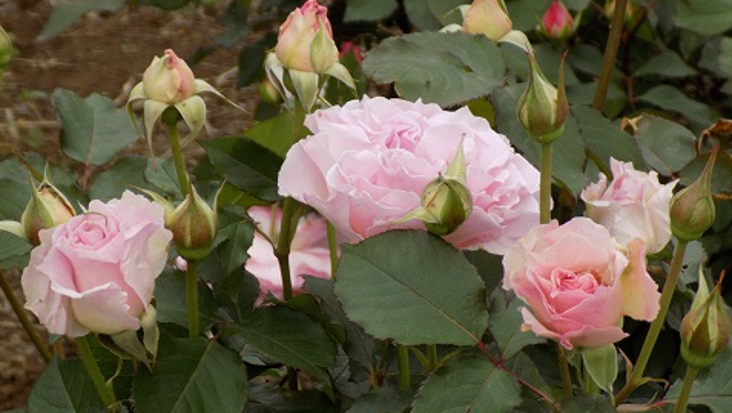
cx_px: 367
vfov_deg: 6.6
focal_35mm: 184
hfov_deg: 11.7
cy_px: 212
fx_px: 3574
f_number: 5.3
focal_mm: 29.9
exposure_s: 1/30
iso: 125
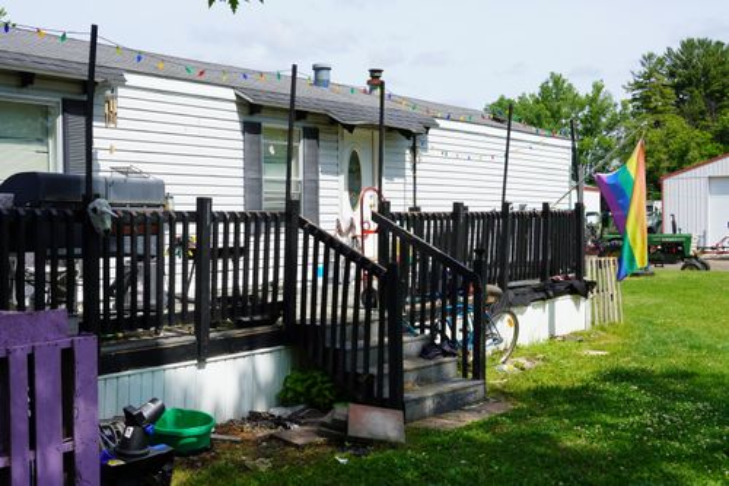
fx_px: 941
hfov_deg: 42.3
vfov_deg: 28.9
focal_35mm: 46
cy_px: 243
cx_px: 364
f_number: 10
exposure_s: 1/125
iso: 100
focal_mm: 31
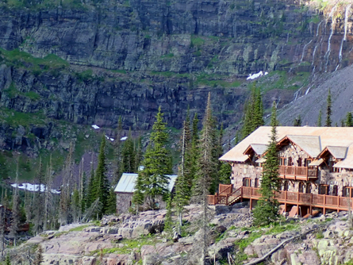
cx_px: 186
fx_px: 989
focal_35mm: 97
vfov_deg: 15.3
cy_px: 132
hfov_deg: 20.2
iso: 100
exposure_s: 1/125
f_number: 3.3
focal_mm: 9.65
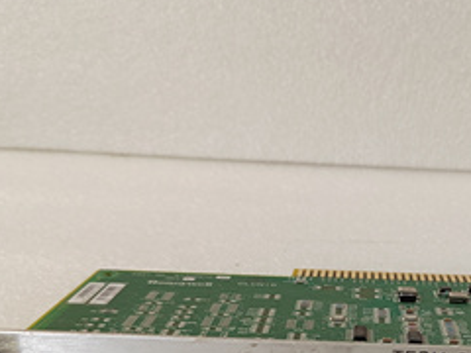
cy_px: 354
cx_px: 355
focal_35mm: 48
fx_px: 653
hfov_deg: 38.6
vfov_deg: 28.4
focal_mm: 5.52
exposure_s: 1/100
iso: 2113
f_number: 1.9
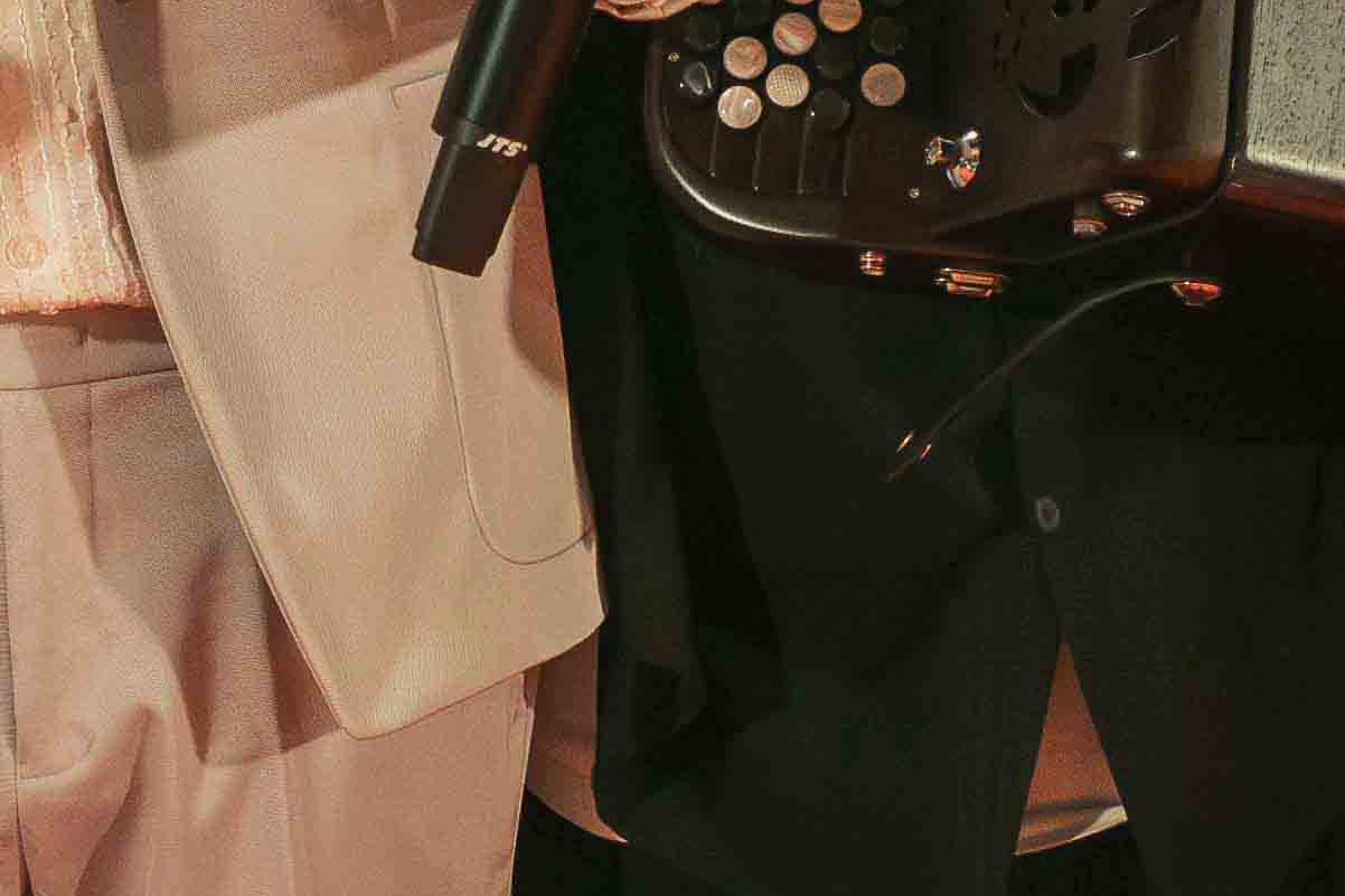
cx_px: 36
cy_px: -1
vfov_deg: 11.8
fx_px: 4296
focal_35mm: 115
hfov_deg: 17.4
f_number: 2.8
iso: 4000
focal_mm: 16
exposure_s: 1/320
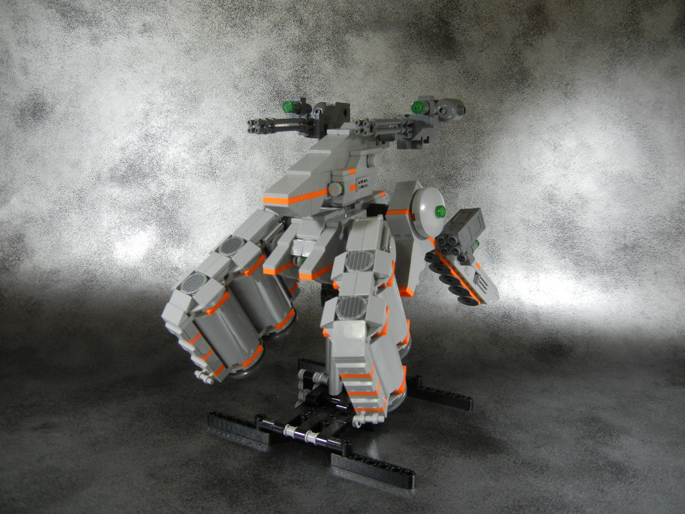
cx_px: 342
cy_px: 257
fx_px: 594
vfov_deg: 46.8
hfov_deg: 60.0
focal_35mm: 30
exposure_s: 1/50.2
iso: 400
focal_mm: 5.4
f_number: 3.5
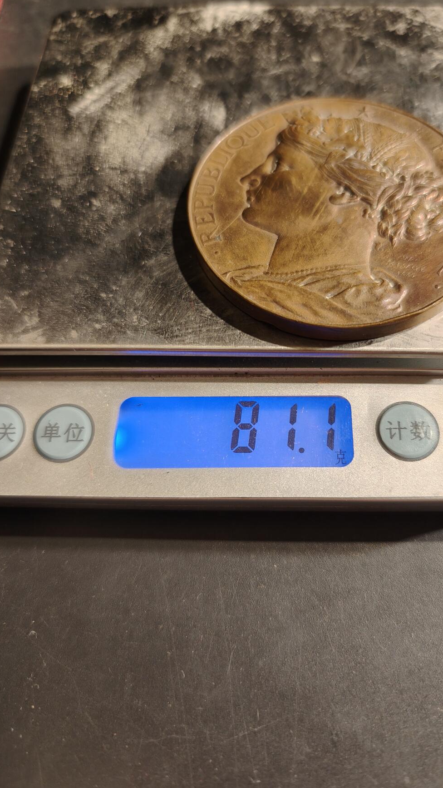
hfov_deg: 44.1
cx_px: 273
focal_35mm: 26
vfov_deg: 71.9
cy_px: 398
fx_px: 543
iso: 250
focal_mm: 6.06
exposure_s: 1/169
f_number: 1.6
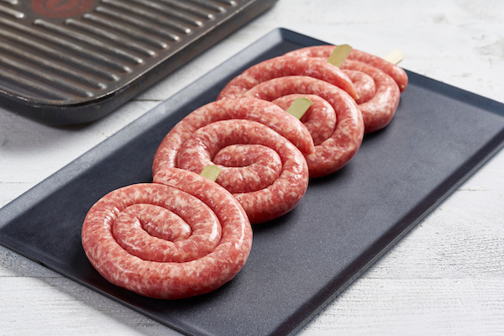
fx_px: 1260
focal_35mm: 90
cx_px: 252
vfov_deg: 15.2
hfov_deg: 22.6
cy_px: 168
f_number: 11
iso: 100
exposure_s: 1/125
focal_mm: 90
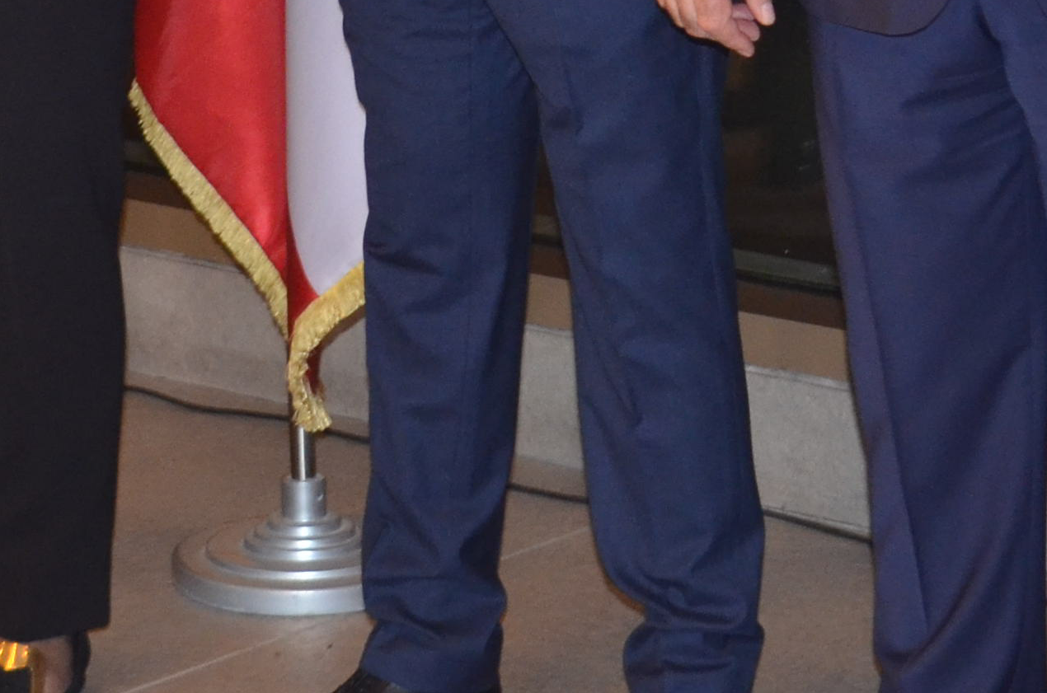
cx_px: 618
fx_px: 4730
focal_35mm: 163
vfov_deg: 8.1
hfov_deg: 12.6
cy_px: -506
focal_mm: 28
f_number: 4
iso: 800
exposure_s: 1/60
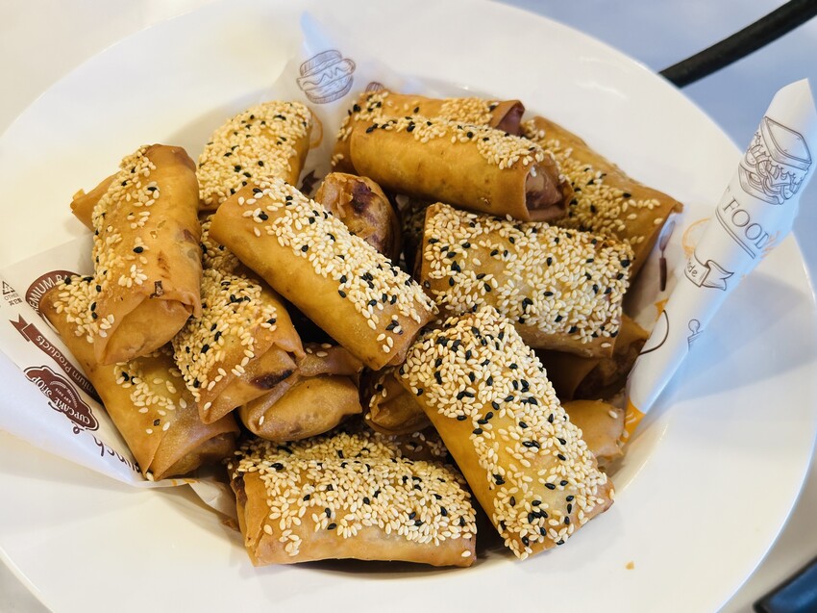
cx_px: 408
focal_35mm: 48
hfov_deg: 39.7
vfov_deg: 30.3
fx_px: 1133
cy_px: 306
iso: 160
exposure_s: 1/60
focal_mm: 6.86
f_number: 1.78
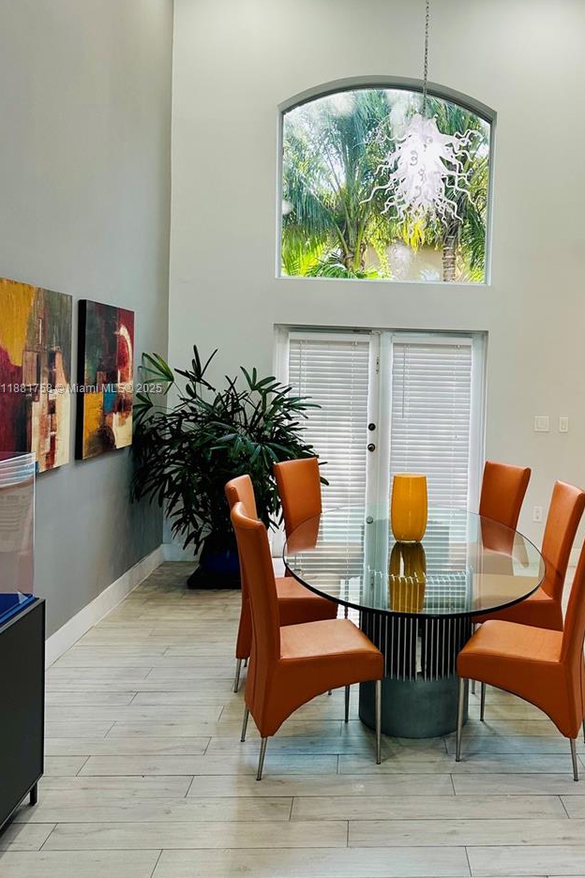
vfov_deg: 58.6
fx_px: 780
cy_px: 389
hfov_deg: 40.3
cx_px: 412
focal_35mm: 32
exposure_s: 1/60
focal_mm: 6.86
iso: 125
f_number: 1.78
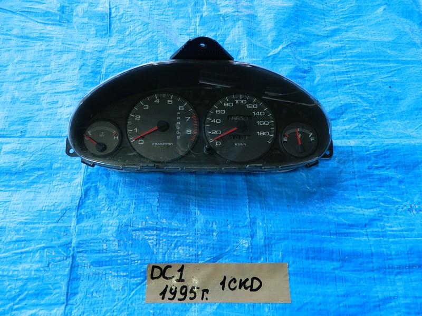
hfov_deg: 69.4
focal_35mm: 25
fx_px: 305
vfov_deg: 54.9
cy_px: 158
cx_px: 211
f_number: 3.1
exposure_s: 1/60
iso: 80
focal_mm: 4.5
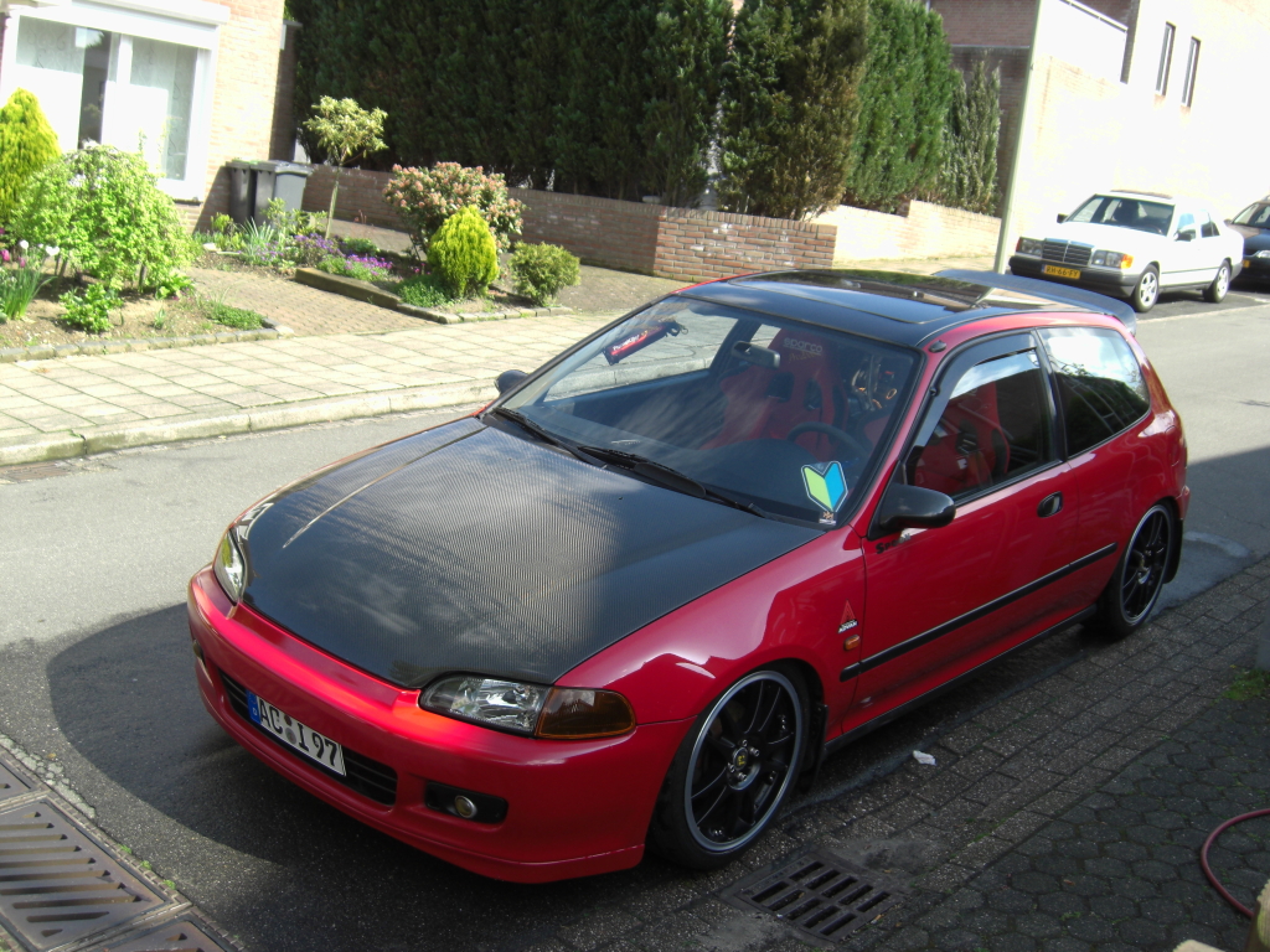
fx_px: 1394
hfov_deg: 49.0
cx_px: 635
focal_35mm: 38
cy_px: 476
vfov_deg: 37.7
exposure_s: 1/400
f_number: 2.8
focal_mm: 7.9
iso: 80
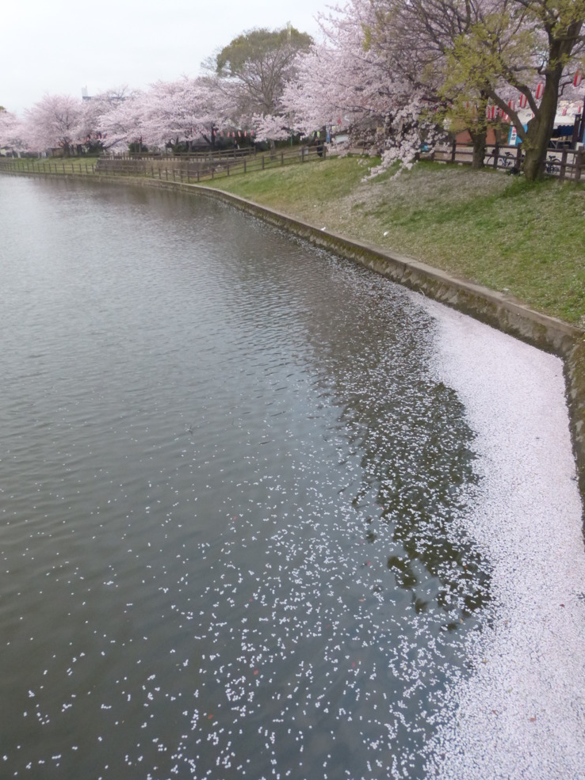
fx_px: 586
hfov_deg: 53.0
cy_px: 379
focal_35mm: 26
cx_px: 304
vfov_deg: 67.3
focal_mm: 4.5
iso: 250
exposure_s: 1/30
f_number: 5
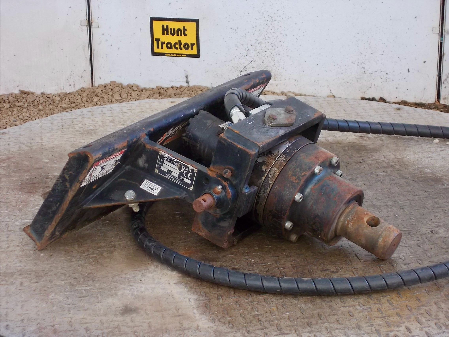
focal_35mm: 99
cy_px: 168
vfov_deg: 14.9
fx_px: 1284
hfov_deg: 19.8
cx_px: 224
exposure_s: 1/60
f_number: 5.5
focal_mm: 17.6
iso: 200
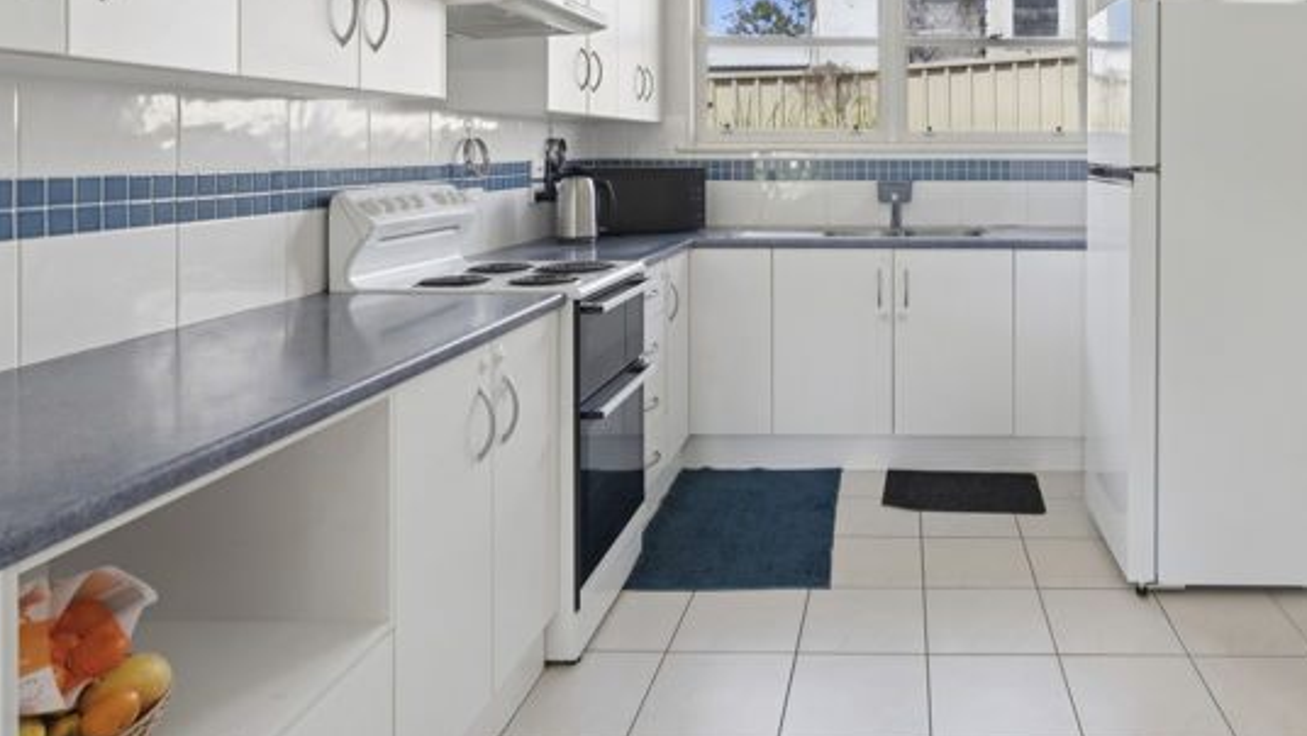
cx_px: 892
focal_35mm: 26
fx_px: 894
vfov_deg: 43.1
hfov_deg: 69.8
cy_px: 167
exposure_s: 1/125
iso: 800
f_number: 7.1
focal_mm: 16.5
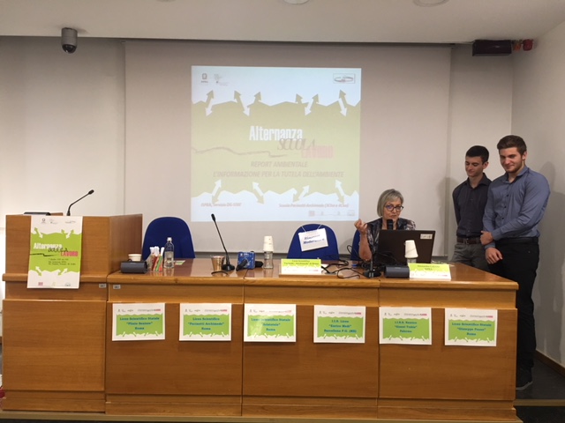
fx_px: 473
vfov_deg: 48.2
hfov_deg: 61.7
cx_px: 282
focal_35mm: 29
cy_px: 212
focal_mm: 4.15
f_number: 2.2
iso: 50
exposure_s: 1/17
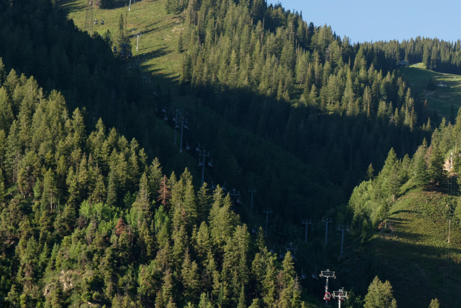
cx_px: 525
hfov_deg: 7.9
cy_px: 180
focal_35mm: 259
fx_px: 3318
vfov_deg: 5.3
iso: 100
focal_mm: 100
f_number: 8
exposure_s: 1/160
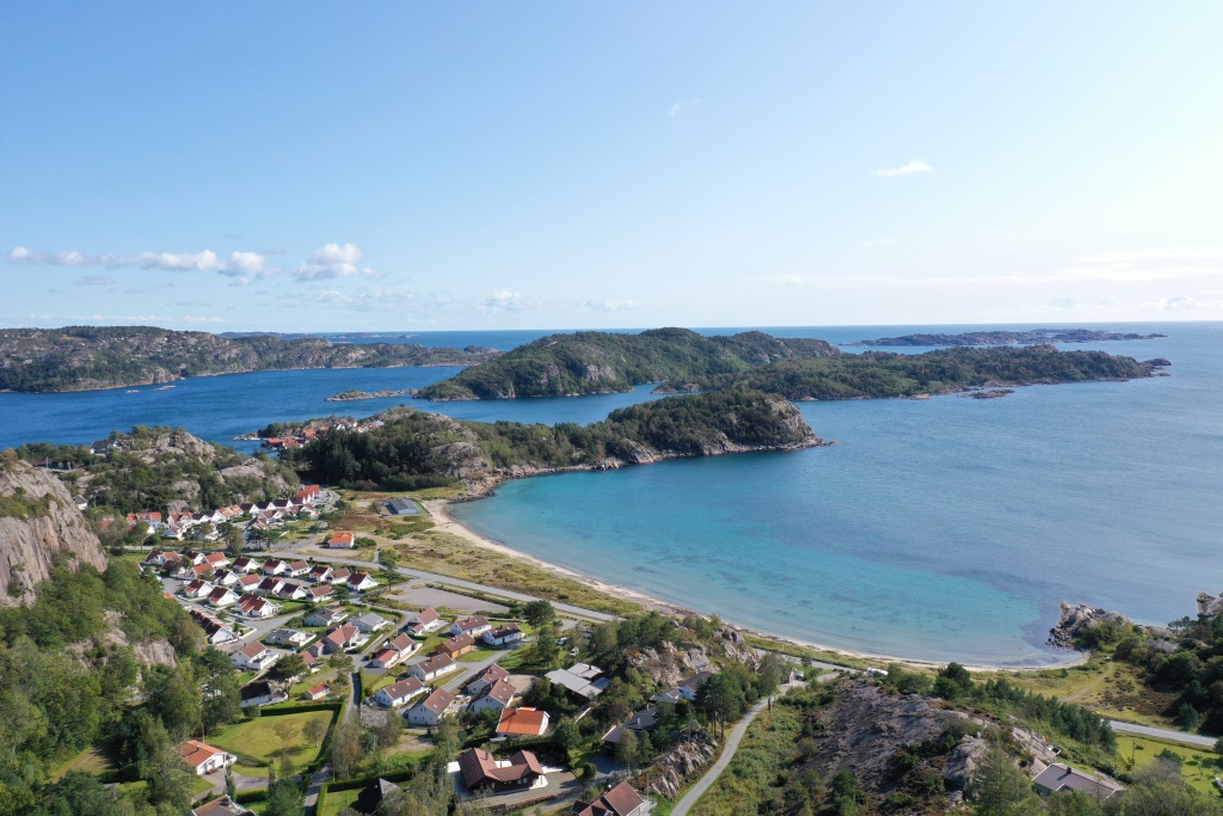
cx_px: 612
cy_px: 408
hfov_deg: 65.5
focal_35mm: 28
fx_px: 951
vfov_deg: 46.4
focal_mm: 10.26
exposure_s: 1/400
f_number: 5.6
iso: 100
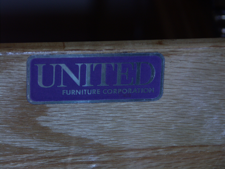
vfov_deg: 7.4
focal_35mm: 200
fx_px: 1300
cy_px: 84
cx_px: 112
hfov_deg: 9.9
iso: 100
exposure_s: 1/200
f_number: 3.5
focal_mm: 50.8
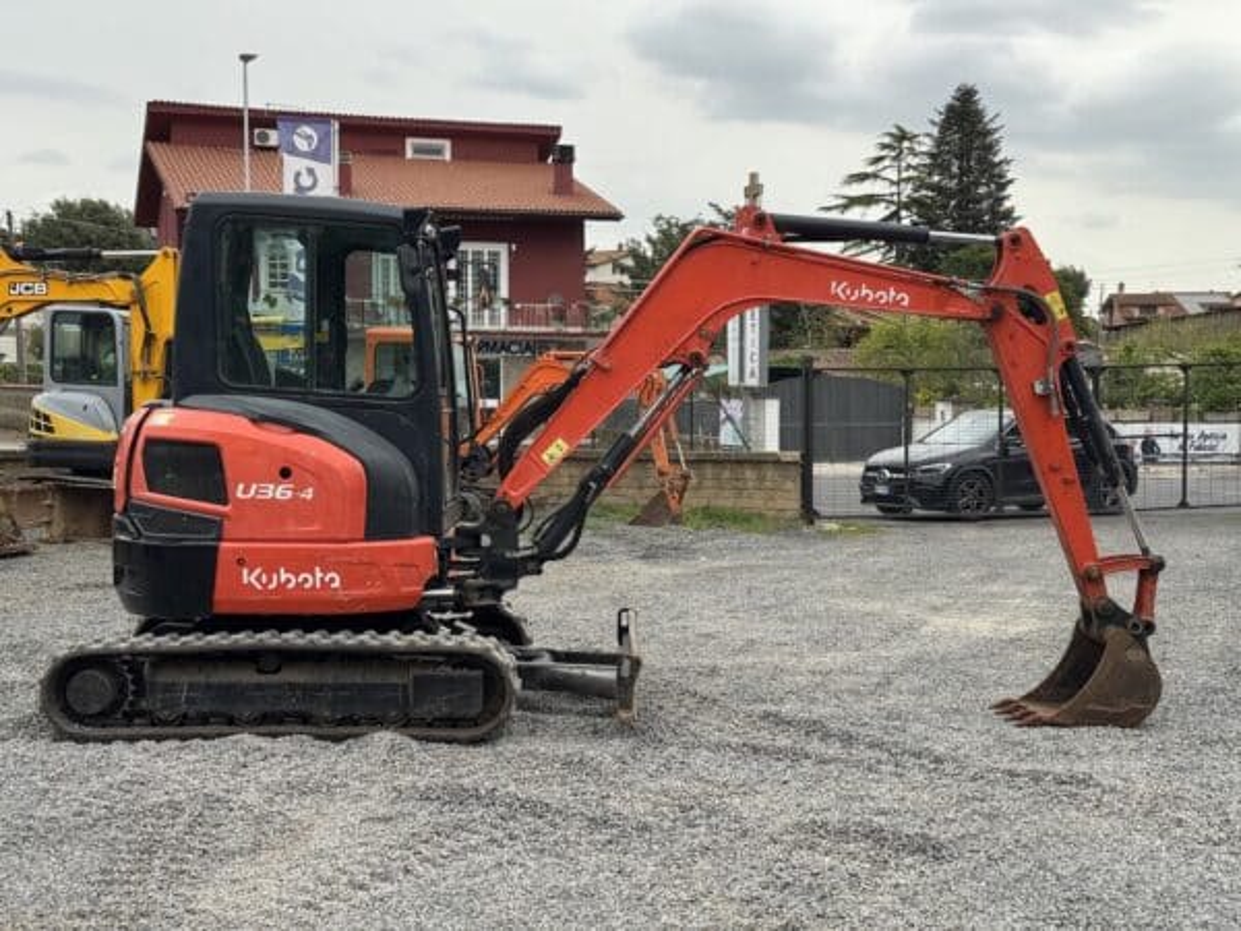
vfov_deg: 30.3
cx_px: 620
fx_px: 1721
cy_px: 466
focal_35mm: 48
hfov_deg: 39.7
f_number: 1.78
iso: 64
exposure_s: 1/1490
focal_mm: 6.76
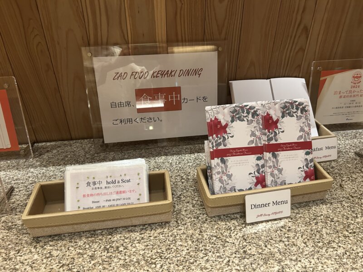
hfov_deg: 67.3
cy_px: 136
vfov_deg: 53.1
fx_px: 273
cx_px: 182
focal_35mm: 26
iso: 500
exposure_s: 1/50
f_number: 1.5
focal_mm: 5.7
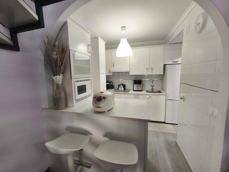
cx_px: 114
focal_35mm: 15
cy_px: 86
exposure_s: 1/50
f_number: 2.2
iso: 160
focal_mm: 1.91
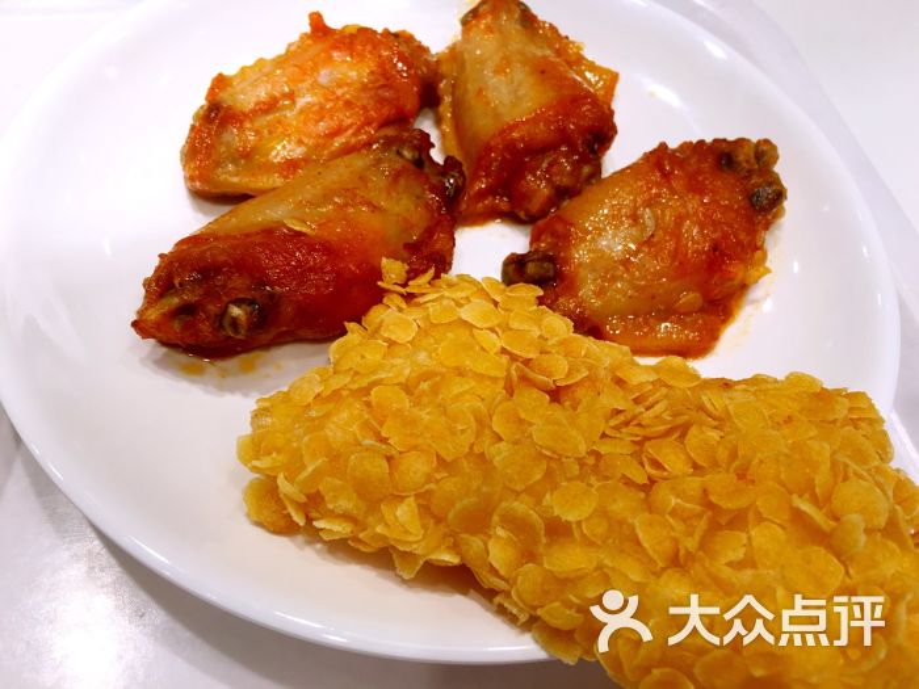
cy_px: 344
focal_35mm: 29
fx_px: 770
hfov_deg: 61.7
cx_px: 460
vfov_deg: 48.2
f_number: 2.2
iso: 32
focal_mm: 4.15
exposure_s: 1/50
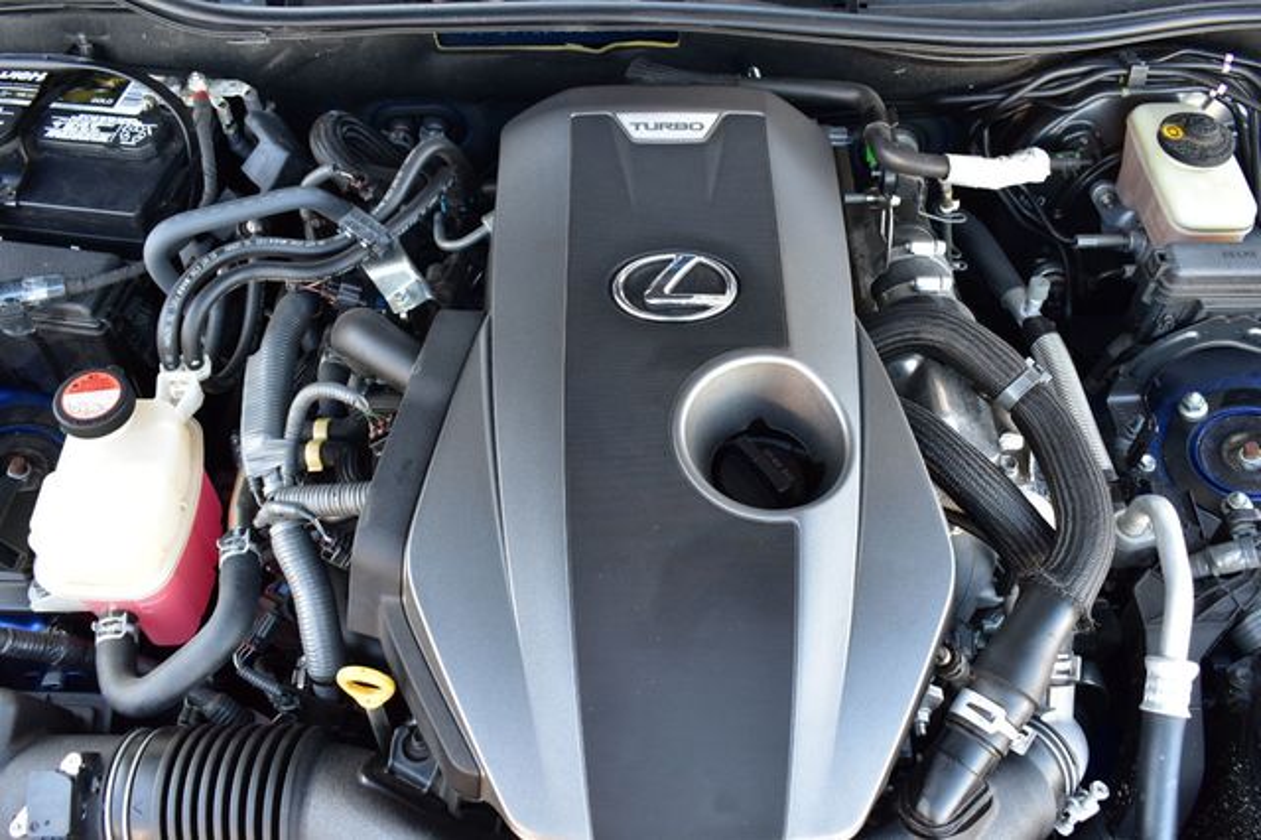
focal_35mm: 33
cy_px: 420
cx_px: 630
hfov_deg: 57.2
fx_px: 1155
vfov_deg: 39.9
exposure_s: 1/30
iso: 400
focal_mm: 22
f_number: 7.1
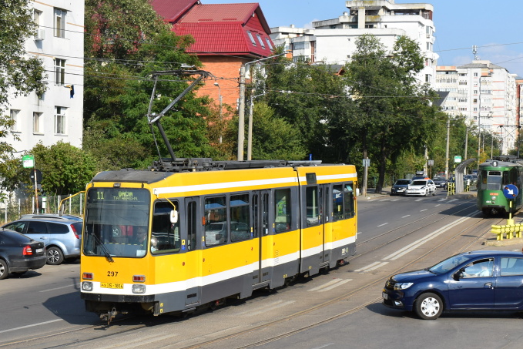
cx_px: 197
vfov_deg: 15.9
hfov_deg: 23.6
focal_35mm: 86
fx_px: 1250
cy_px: 165
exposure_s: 1/400
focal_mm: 38
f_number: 10
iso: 200
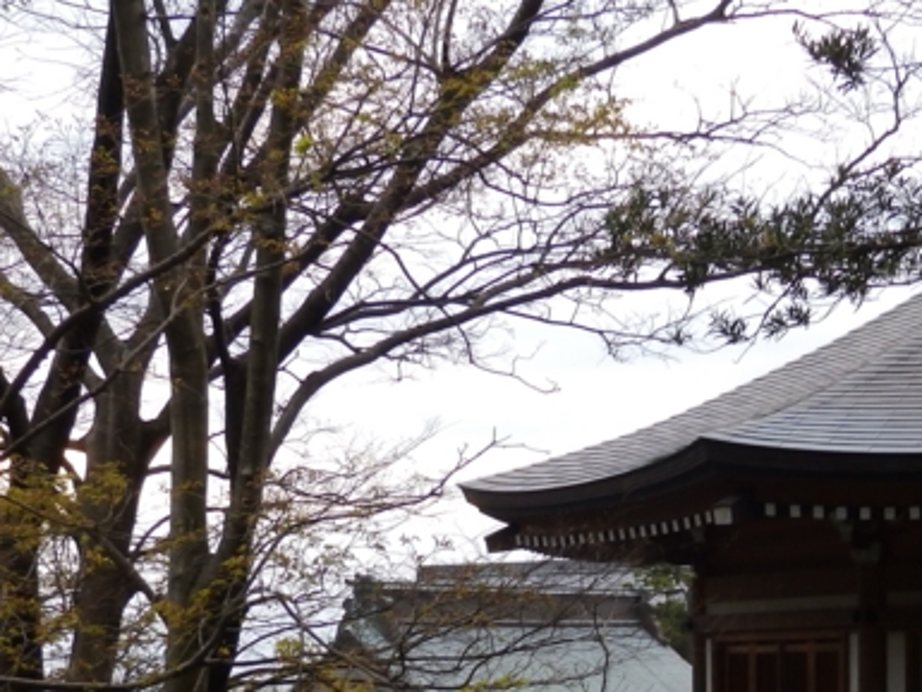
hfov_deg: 24.6
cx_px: 608
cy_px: 551
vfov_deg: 18.5
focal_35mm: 79
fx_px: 2105
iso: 160
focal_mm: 6.8
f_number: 4
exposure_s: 1/40
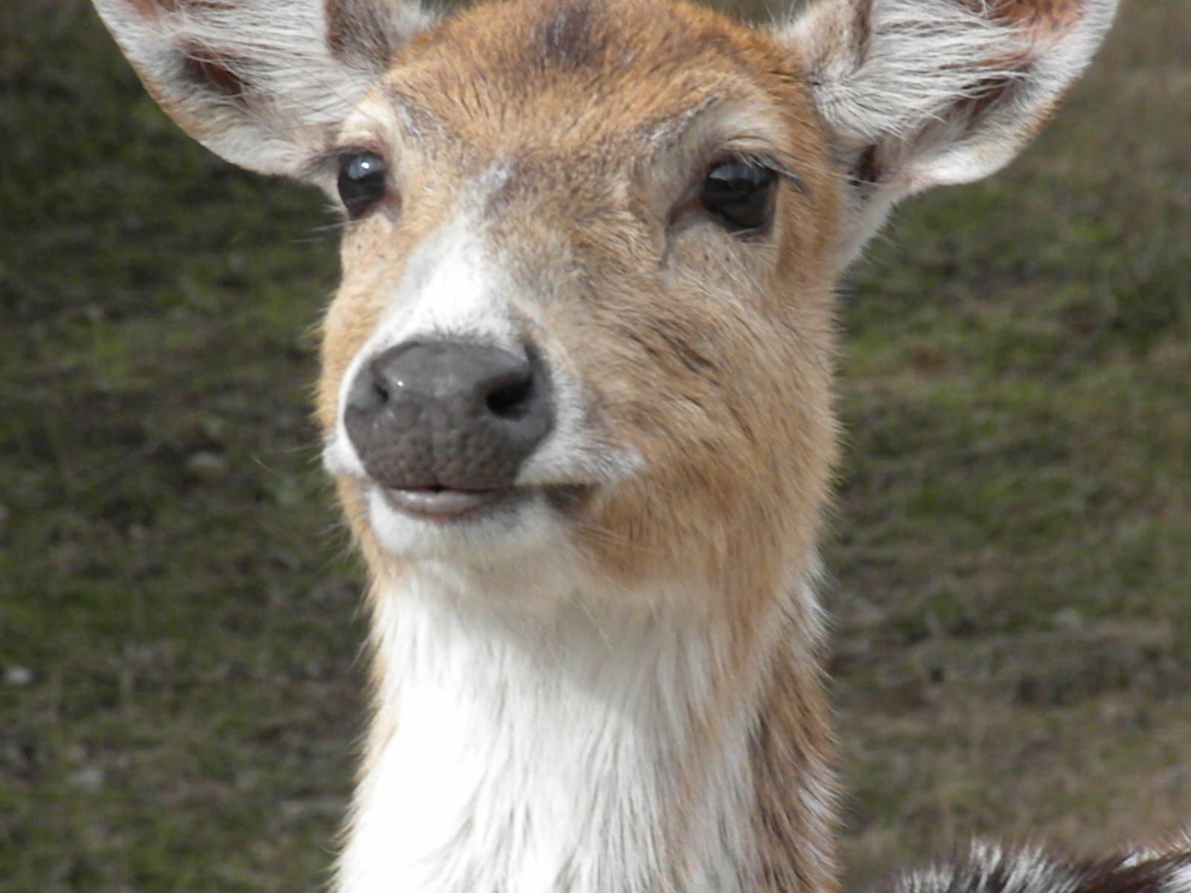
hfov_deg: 7.6
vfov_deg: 5.7
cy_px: 446
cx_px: 596
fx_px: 8946
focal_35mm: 260
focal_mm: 46.2
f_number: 14
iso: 640
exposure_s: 1/193
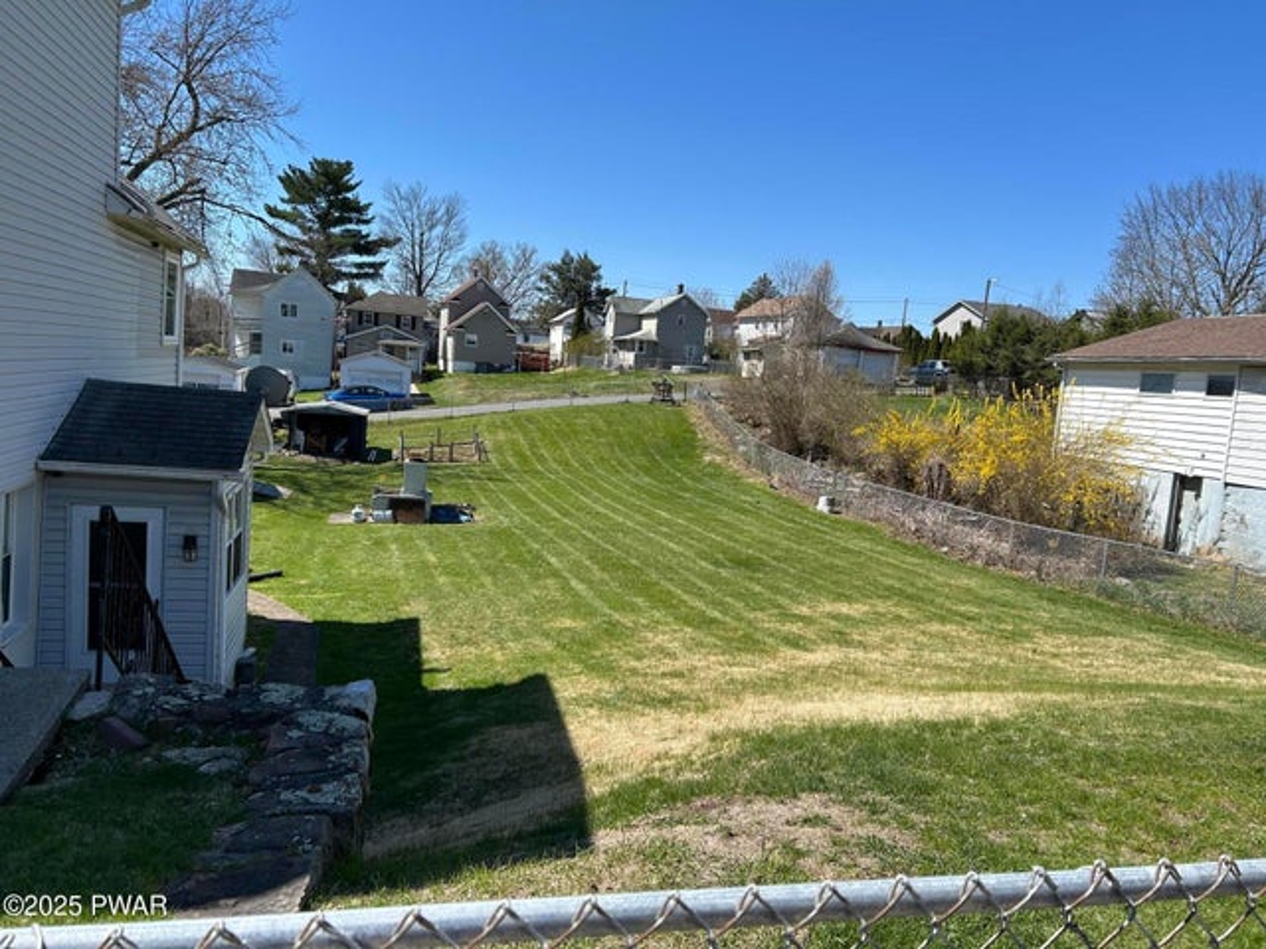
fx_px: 951
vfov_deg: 53.1
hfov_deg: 67.3
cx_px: 633
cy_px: 474
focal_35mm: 26
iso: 50
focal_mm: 5.7
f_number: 1.5
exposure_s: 1/3165
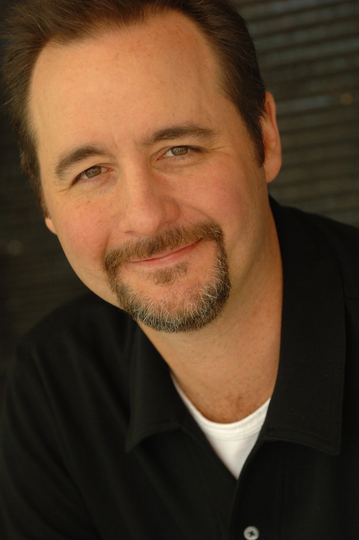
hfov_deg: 7.0
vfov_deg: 10.6
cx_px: 180
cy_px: 270
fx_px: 2924
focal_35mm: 195
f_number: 4
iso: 400
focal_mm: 130
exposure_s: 1/200
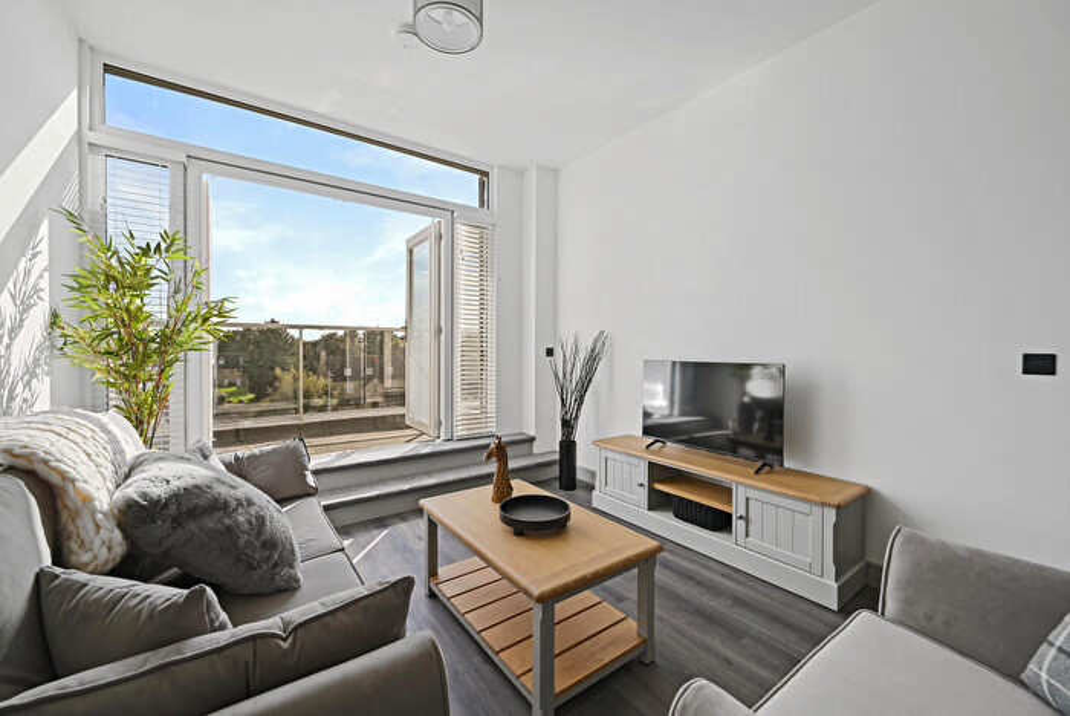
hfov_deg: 104.2
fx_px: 416
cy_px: 358
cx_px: 535
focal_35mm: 14
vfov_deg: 81.3
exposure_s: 1/13
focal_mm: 14
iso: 100
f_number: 7.1
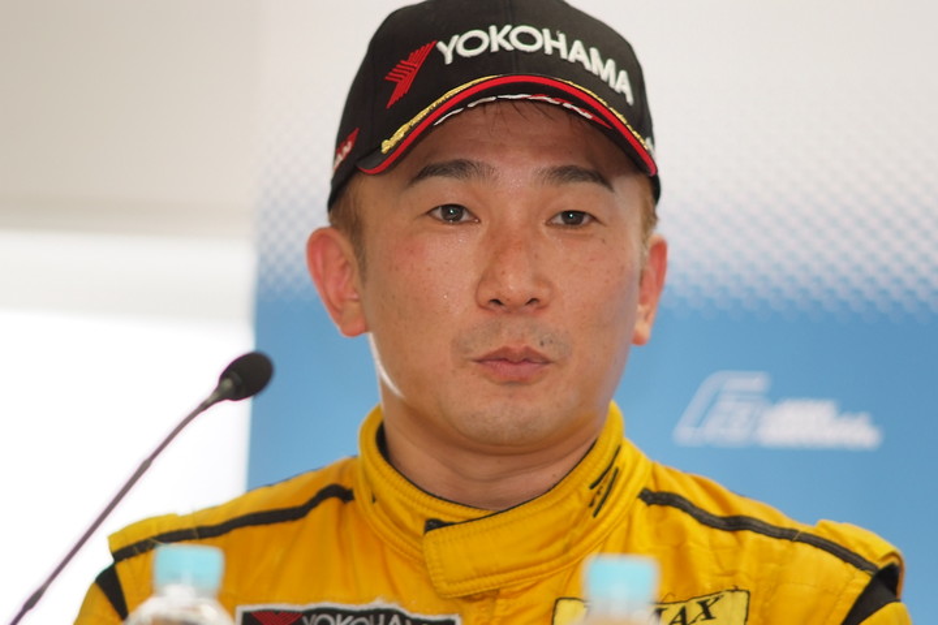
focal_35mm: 270
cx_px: 469
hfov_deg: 7.6
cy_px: 312
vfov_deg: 5.1
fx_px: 7034
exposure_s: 1/125
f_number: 2.8
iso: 800
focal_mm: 180
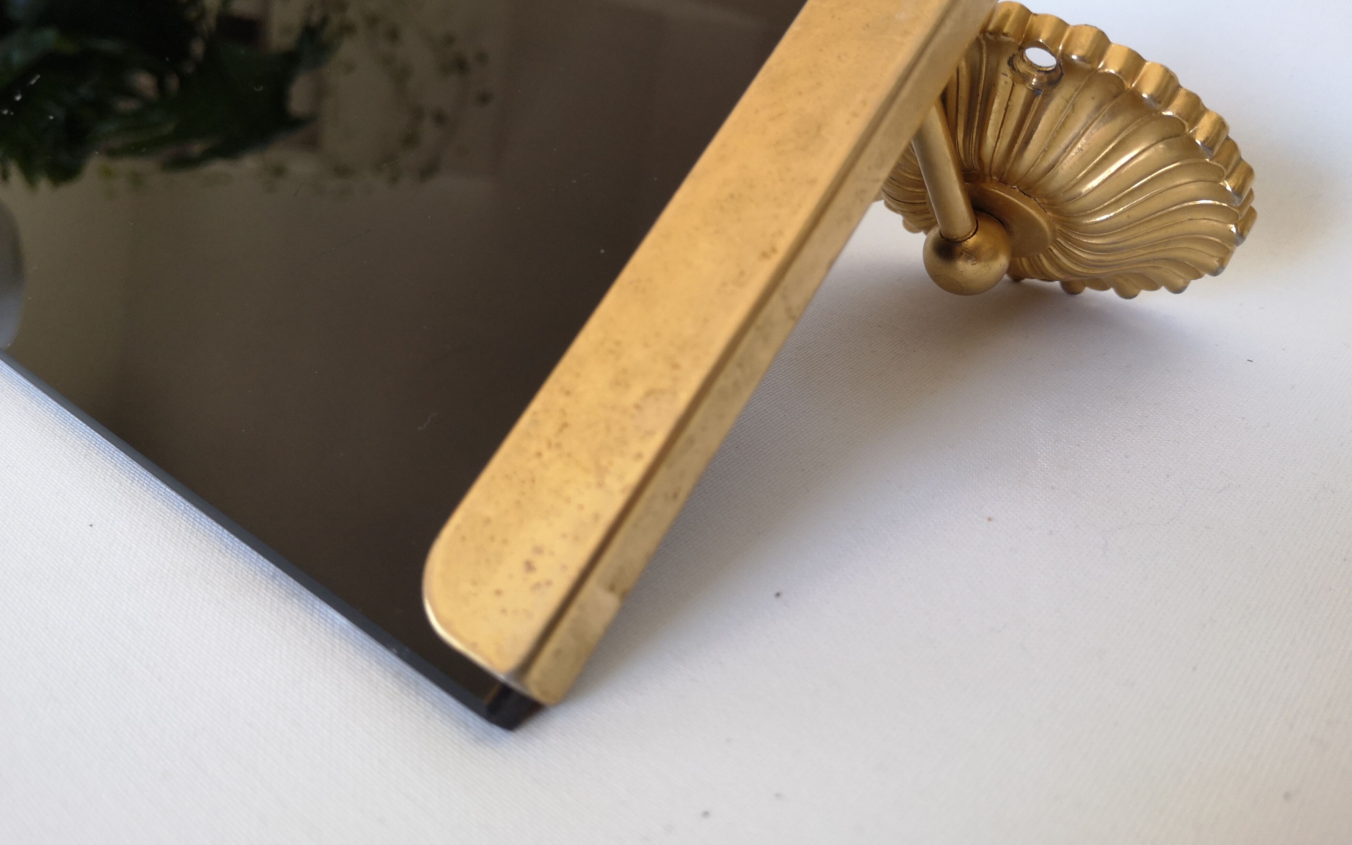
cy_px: 343
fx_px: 1068
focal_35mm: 29
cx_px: 676
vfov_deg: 43.0
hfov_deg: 64.6
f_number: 1.8
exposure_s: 1/50
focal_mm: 3.95
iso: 125
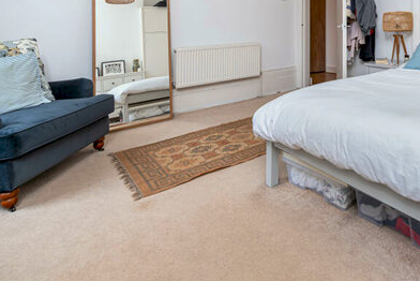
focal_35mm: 25
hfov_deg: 65.3
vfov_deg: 48.0
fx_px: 292
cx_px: 333
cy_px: 49
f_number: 8
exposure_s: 1/10
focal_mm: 14
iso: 160
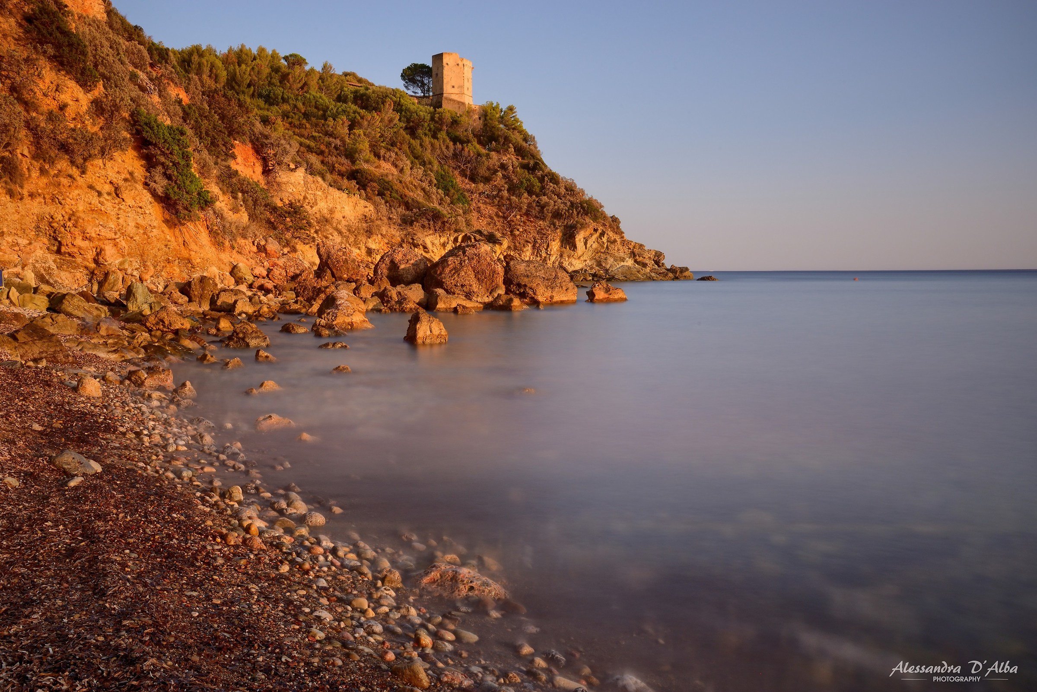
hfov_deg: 55.8
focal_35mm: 34
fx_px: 980
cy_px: 346
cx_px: 518
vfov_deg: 38.9
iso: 100
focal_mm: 34
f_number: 16
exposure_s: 30
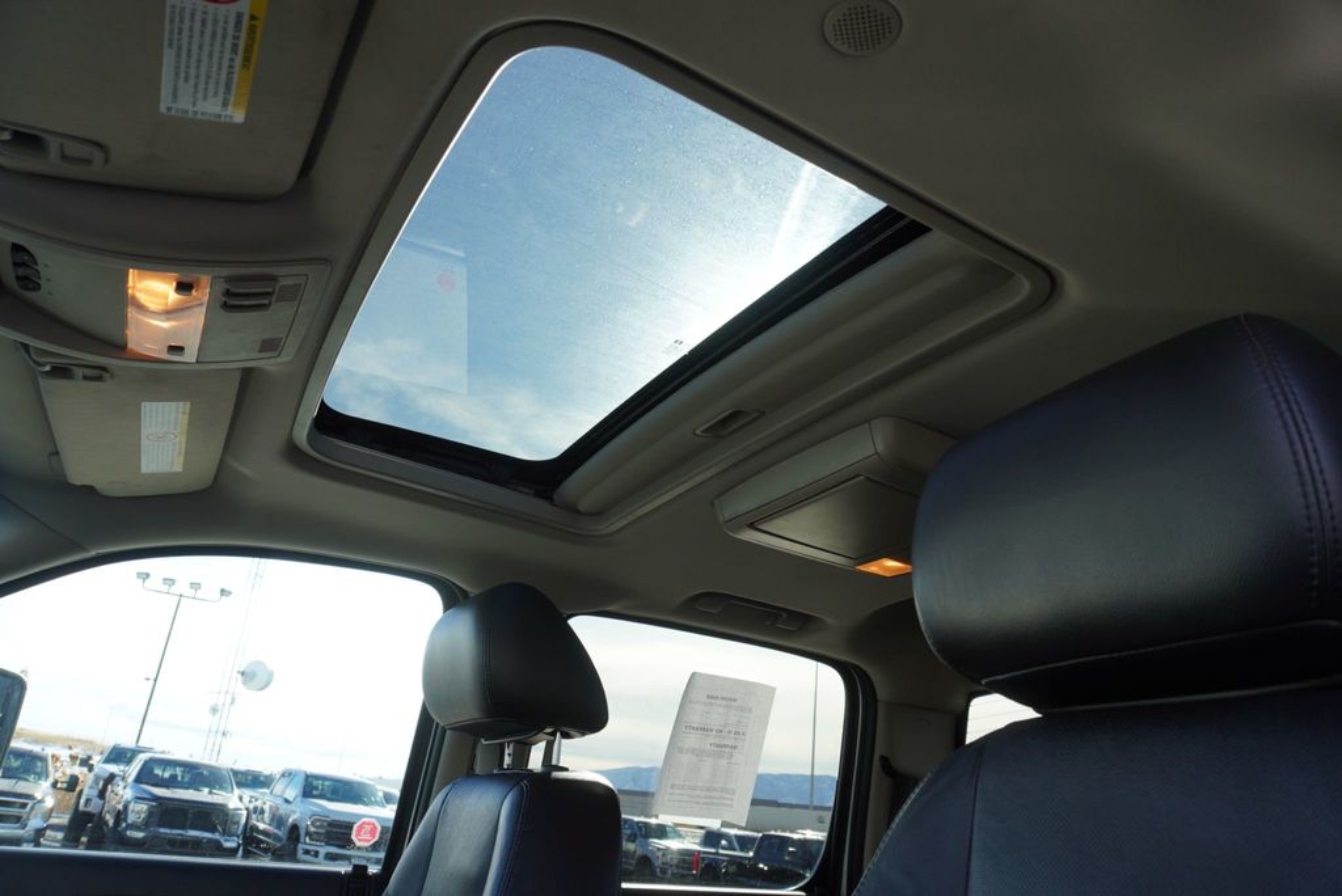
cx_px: 671
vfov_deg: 53.2
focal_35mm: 24
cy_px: 448
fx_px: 895
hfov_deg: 73.7
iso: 100
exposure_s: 1/125
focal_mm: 16
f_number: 5.6
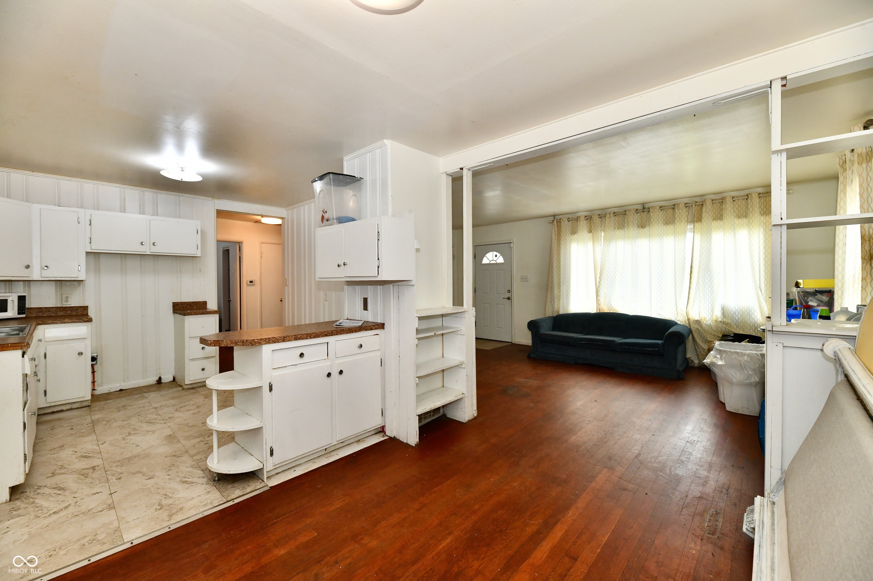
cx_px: 436
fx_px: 339
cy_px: 290
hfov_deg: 104.3
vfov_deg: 81.2
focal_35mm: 14
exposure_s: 1/100
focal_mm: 14
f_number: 7.1
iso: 800
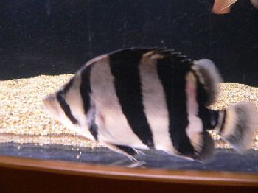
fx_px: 268
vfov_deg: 39.6
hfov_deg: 51.4
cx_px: 129
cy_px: 96
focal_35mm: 36
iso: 200
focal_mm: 6
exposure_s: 1/6
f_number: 2.8
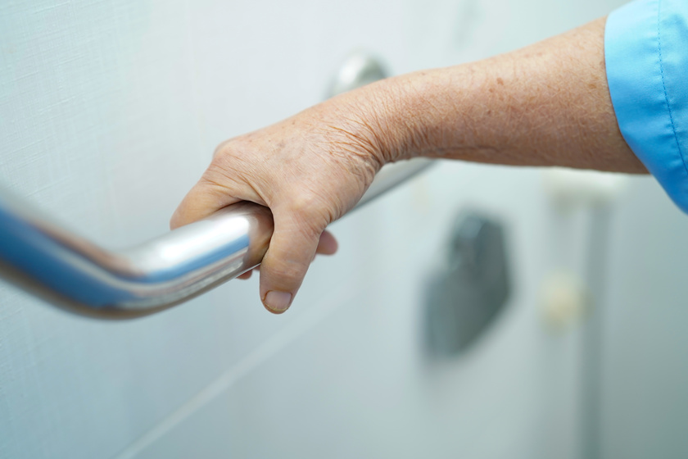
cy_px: 230
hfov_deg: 39.6
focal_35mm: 50
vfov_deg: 27.0
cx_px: 344
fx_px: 955
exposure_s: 1/60
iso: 400
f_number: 1.6
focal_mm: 50
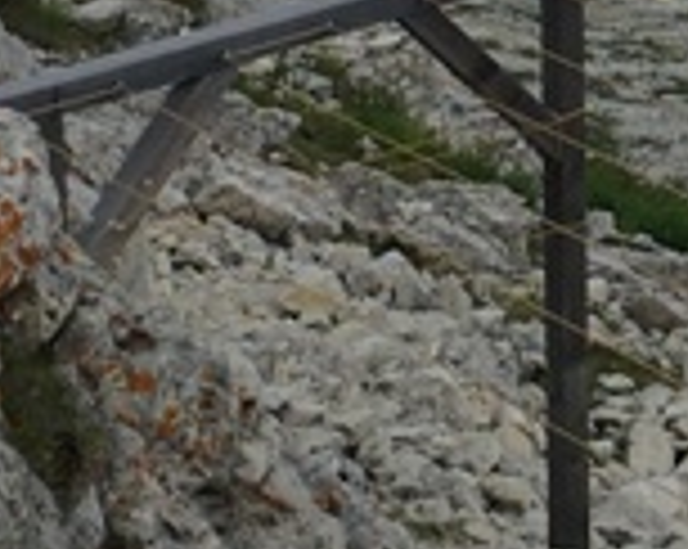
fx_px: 3864
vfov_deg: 7.9
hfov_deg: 9.9
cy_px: -356
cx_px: 958
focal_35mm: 190
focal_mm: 4.15
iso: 25
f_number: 2.2
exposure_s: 1/1832
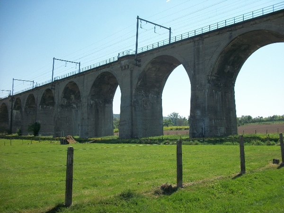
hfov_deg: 56.8
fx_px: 263
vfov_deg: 44.2
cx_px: 142
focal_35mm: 32
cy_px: 106
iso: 80
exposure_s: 1/160
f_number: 8.8
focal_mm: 5.7
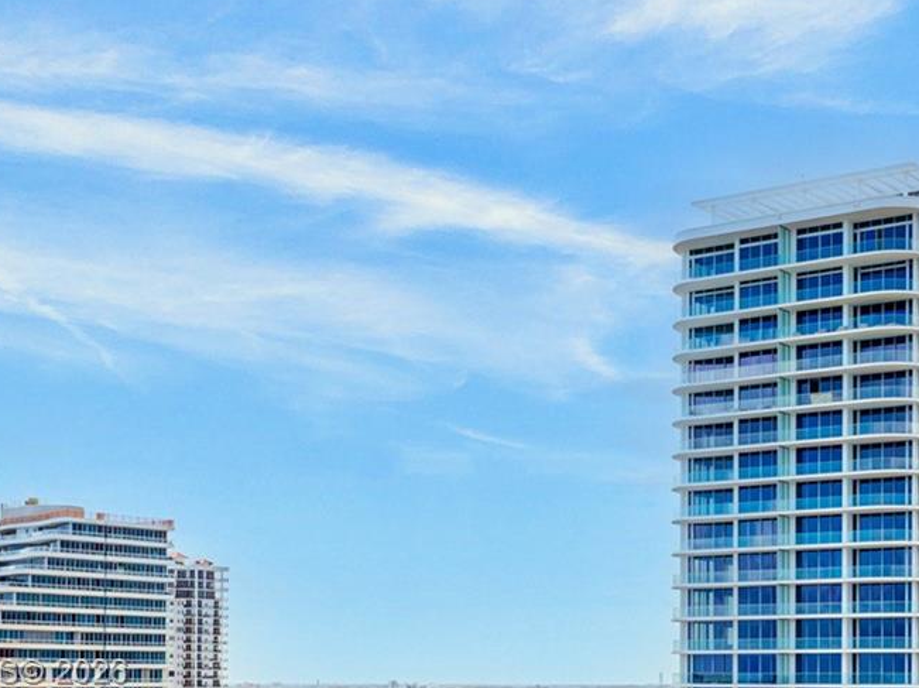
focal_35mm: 59
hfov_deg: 31.3
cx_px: 817
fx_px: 1565
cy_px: 675
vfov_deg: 23.8
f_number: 5.6
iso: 100
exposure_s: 1/800
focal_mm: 12.29
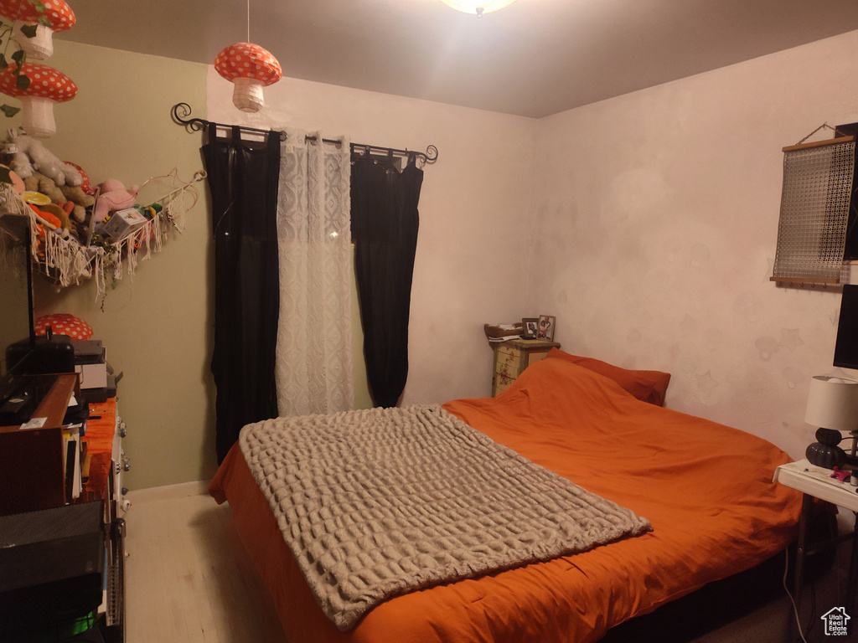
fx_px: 570
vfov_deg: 58.9
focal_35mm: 23
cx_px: 429
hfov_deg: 73.9
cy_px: 322
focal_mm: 5.56
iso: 1444
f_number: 1.8
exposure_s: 1/60
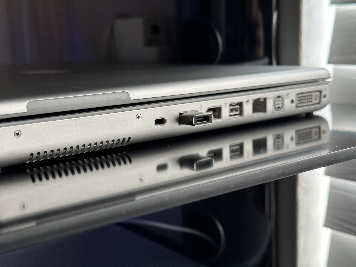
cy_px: 141
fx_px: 535
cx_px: 170
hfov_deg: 36.8
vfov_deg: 28.0
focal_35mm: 52
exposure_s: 1/60
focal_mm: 6.86
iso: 100
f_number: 1.78
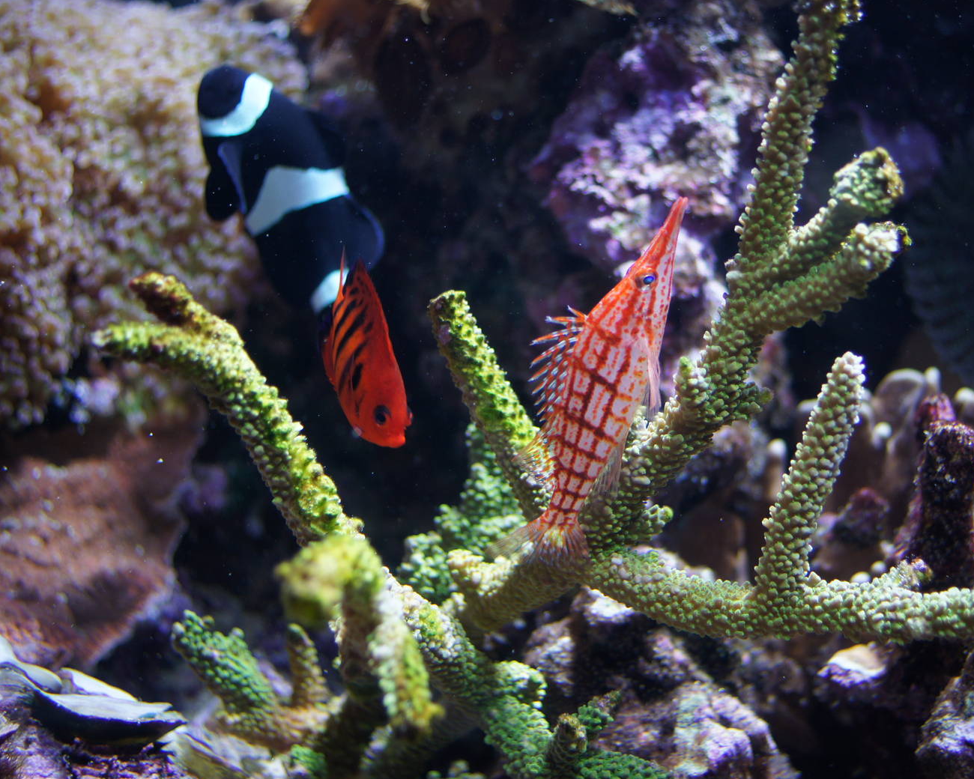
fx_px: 1499
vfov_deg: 29.1
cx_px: 599
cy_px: 392
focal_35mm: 52
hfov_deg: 35.8
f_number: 2.8
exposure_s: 1/125
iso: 320
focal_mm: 30
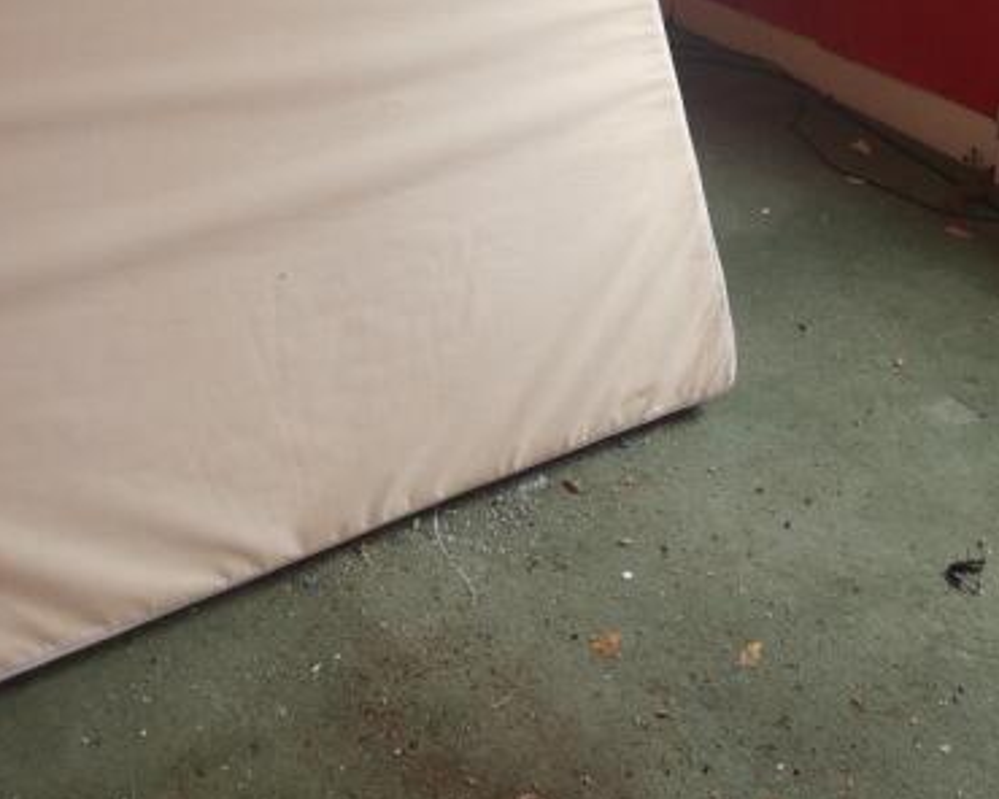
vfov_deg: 25.1
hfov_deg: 34.7
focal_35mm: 54
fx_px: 1597
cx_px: 448
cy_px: -181
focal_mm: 3.6
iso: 125
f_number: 2.8
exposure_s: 1/60
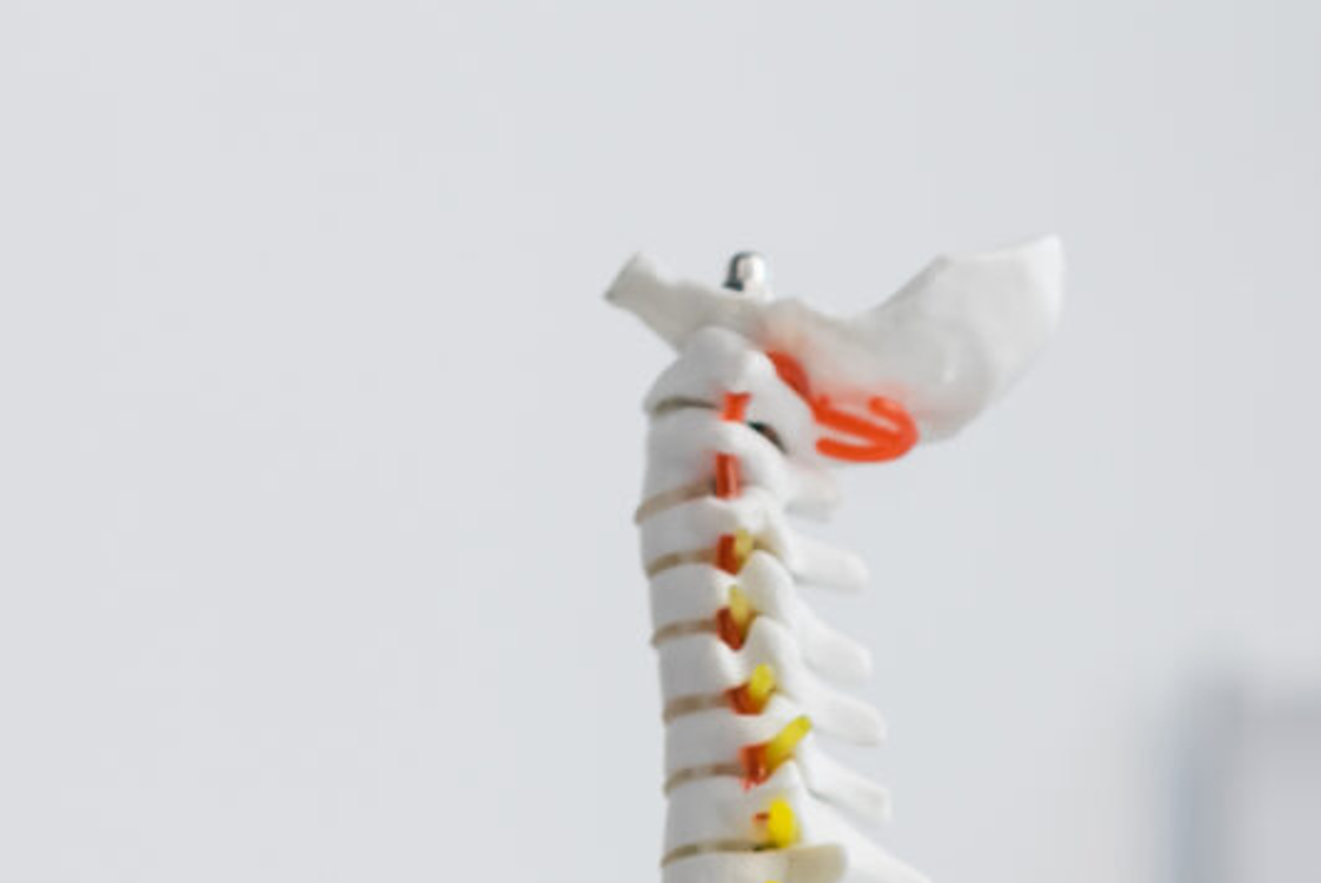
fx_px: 8850
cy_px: 1939
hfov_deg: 8.4
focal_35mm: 241
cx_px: 1871
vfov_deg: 5.6
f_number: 4
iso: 200
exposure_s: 1/200
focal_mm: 50
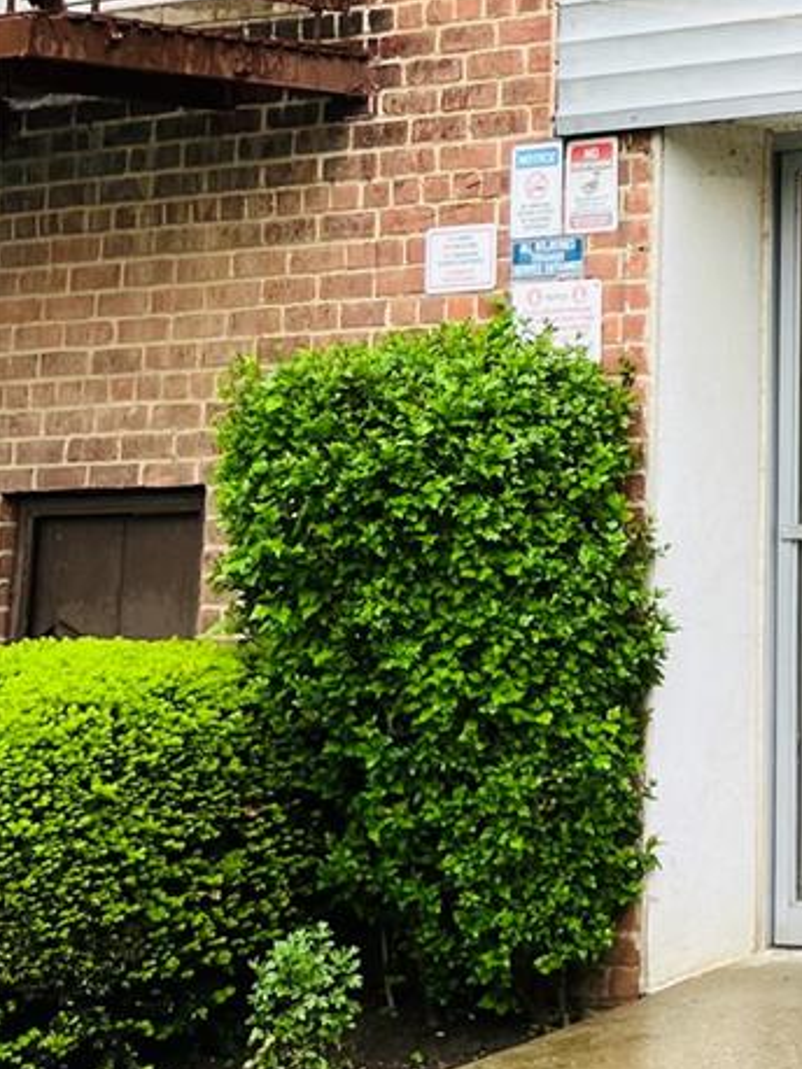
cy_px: -186
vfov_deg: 21.1
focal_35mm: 87
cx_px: 1336
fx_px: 2689
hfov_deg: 15.2
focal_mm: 5.1
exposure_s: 1/127
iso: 32
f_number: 1.6
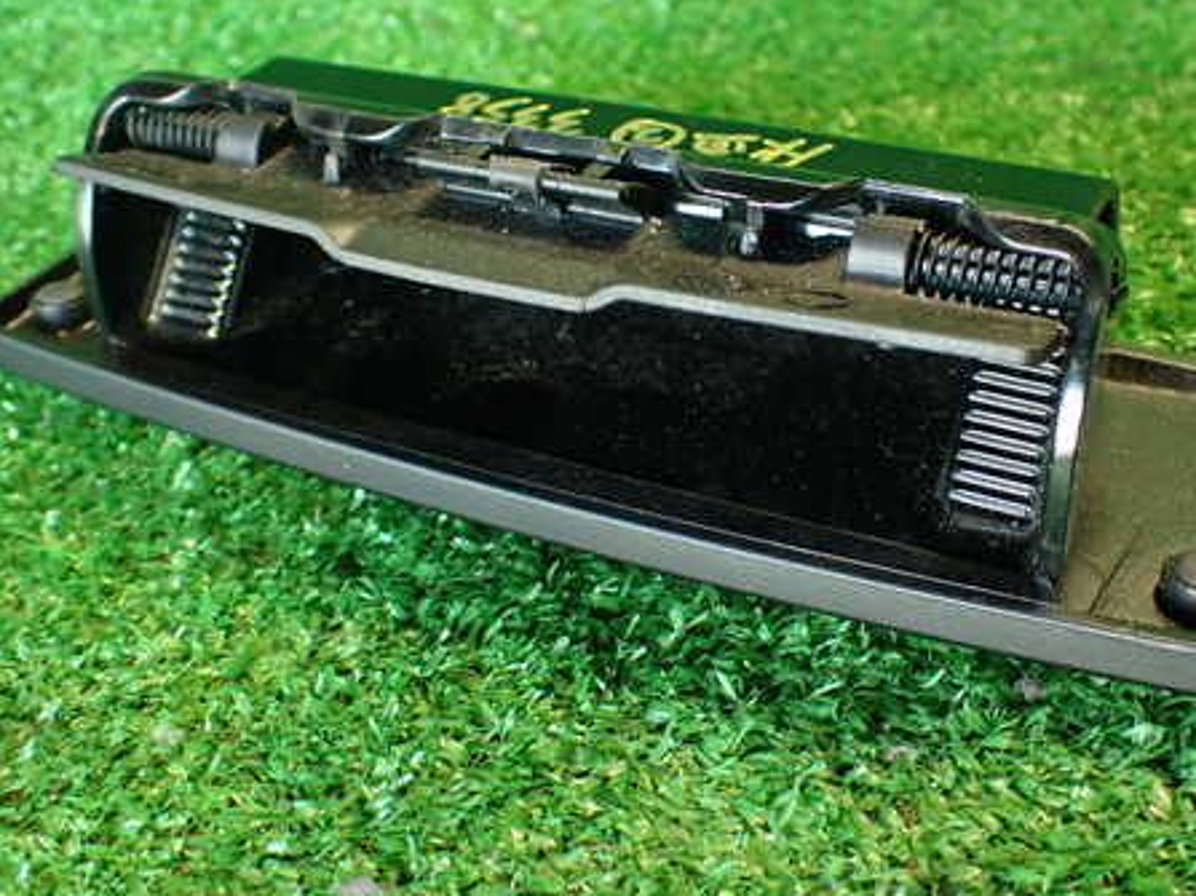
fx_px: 1485
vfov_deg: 33.6
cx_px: 672
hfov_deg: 43.8
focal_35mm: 43
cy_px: 407
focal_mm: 5.79
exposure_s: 1/30
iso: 500
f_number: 2.4
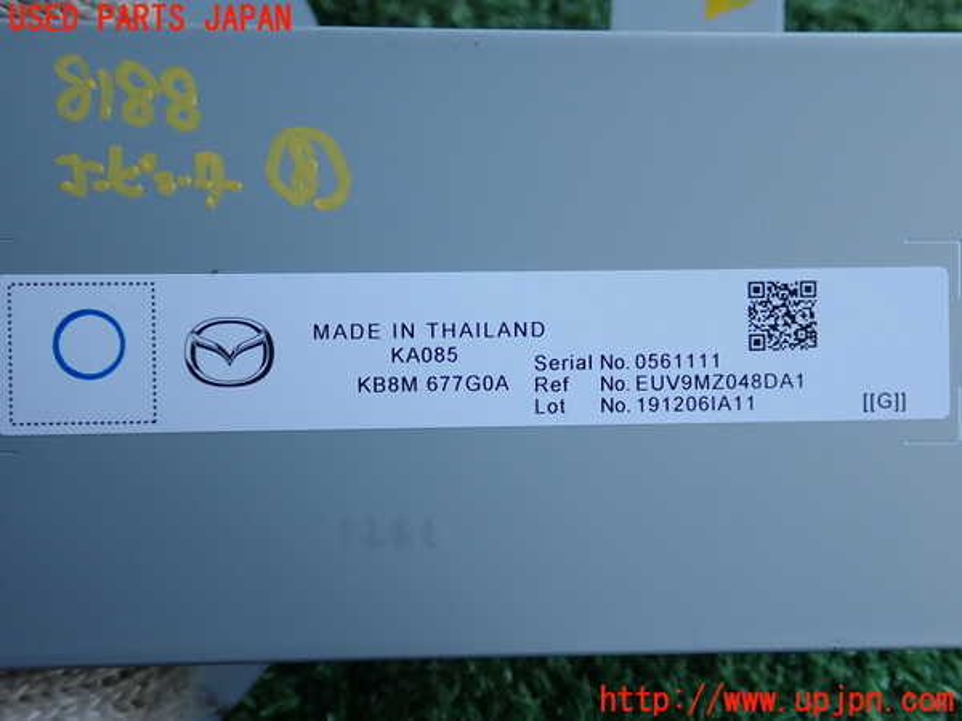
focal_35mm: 35
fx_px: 973
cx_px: 481
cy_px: 360
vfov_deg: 40.7
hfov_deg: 52.6
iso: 100
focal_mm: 6.42
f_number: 2.6
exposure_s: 1/60
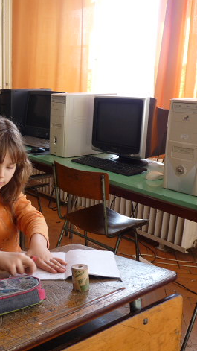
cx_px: 9
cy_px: 176
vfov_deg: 50.5
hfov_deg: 28.2
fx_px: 371
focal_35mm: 40
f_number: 2.8
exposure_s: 1/50
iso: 100
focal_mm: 4.8
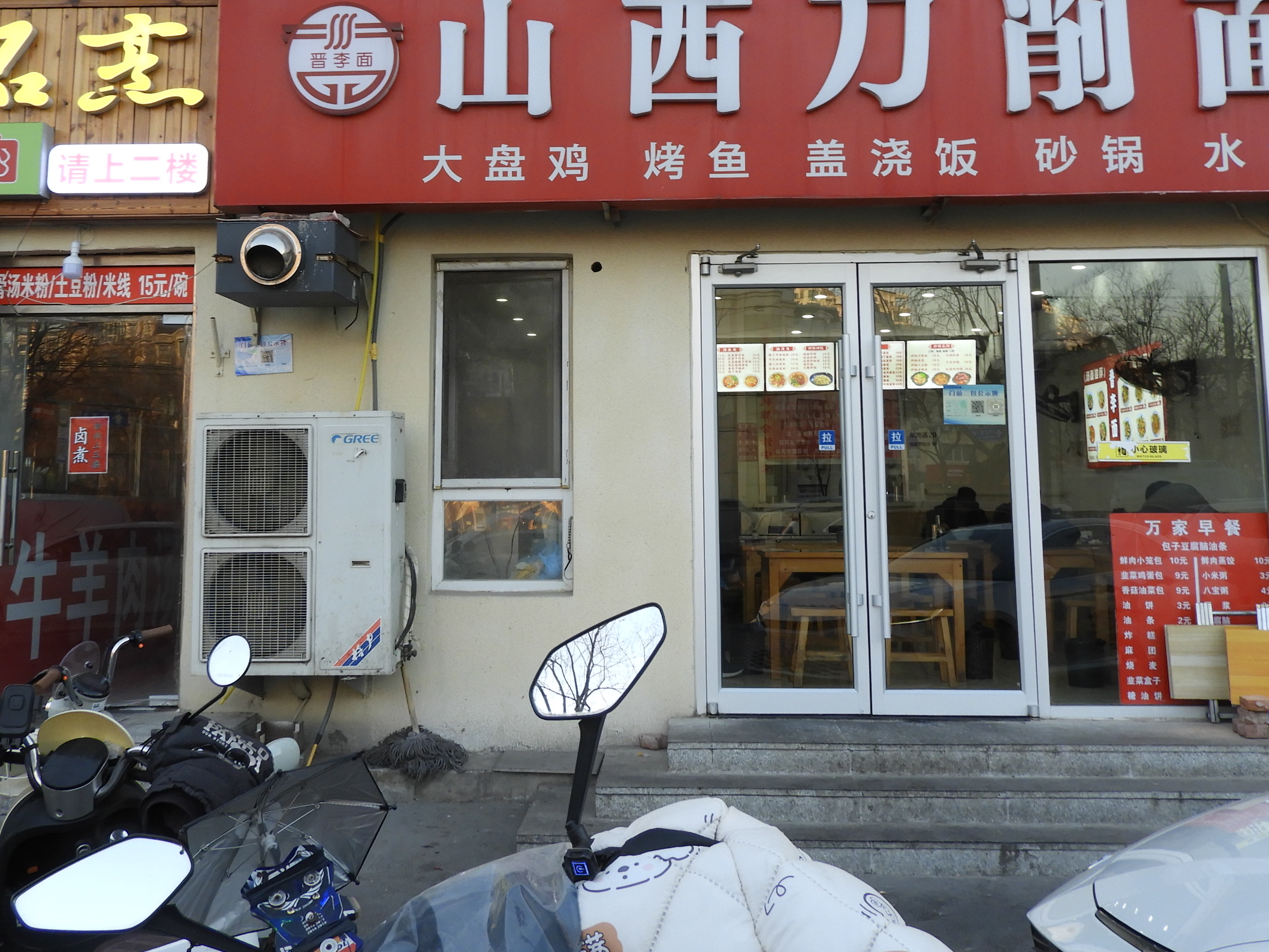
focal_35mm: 37
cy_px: 319
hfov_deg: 50.1
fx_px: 1356
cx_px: 584
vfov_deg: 38.2
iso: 100
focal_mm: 4.3
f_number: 3.3
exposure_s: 1/100
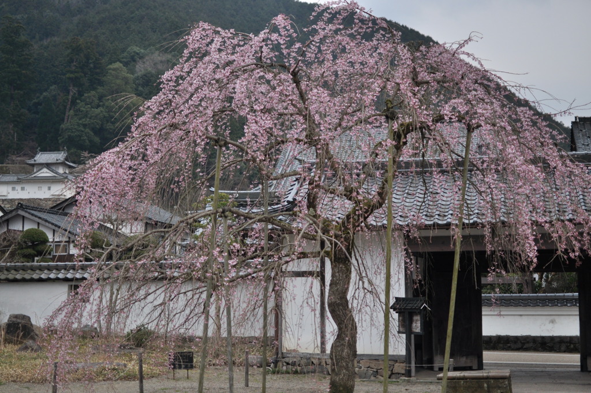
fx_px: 861
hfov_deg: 37.9
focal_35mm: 52
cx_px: 296
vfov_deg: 25.7
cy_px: 196
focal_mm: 35
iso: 320
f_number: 1.8
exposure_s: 1/500
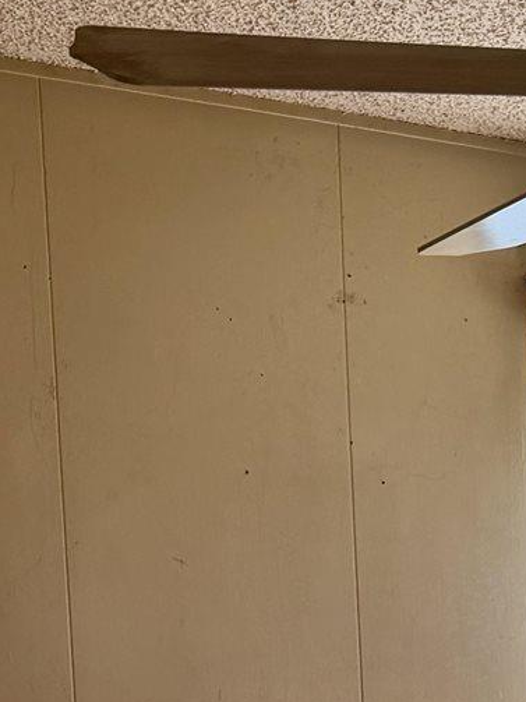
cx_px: 981
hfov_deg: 12.2
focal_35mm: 110
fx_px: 2230
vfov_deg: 16.3
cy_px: 1054
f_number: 1.78
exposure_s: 1/202
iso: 64
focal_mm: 6.76
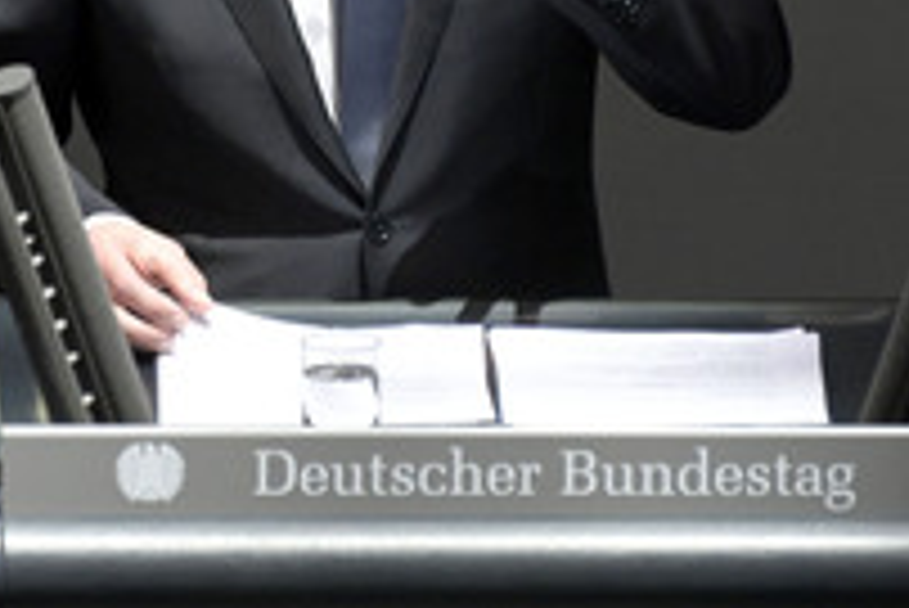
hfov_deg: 1.8
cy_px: -54
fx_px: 28173
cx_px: 340
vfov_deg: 1.2
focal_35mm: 1115
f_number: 5.6
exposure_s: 1/1600
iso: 6400
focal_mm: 500
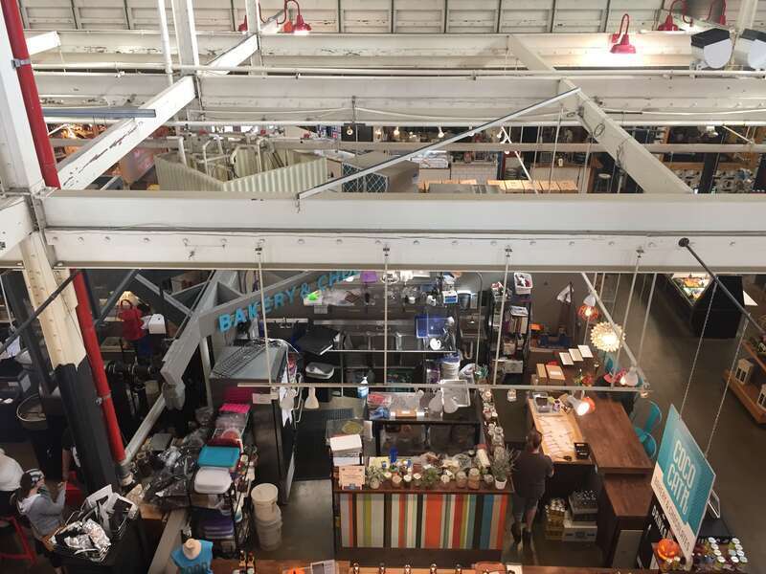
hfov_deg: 61.7
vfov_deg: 48.2
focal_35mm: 29
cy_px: 287
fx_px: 642
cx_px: 383
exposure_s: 1/30
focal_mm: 4.15
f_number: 2.2
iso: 50
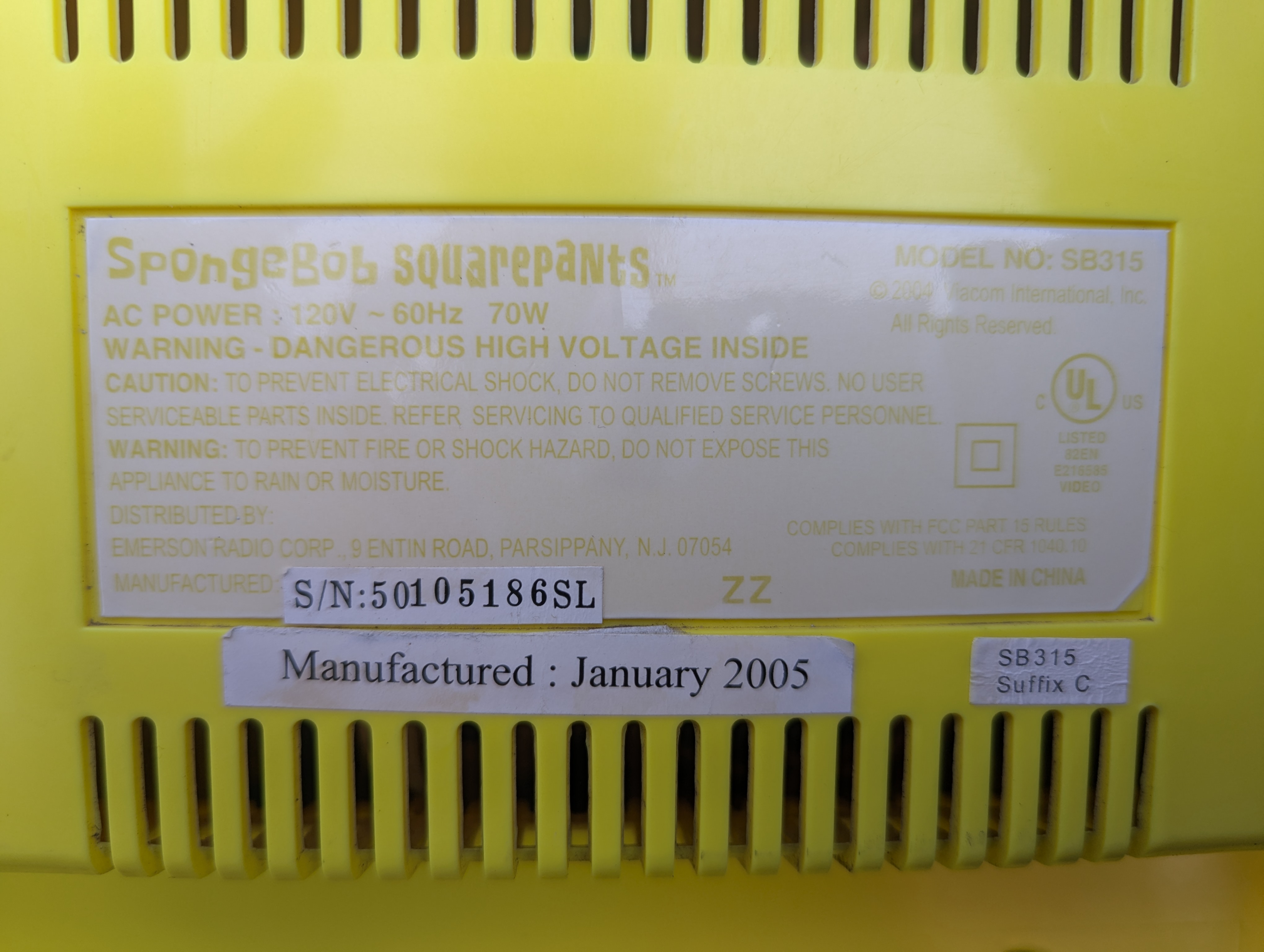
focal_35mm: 24
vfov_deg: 56.9
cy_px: 476
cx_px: 632
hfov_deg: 71.5
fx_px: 878
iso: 45
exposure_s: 1/45.1
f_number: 1.85
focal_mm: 6.81
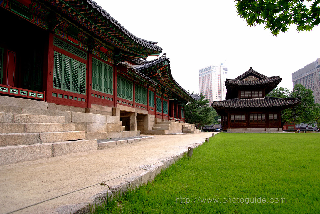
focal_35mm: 26
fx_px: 231
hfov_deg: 69.3
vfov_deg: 49.7
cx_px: 160
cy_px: 107
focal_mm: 17
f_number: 5
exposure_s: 1/80
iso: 125
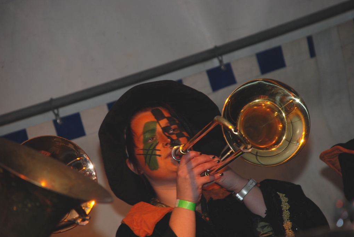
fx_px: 2013
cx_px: 177
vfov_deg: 6.7
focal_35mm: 205
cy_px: 119
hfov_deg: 10.1
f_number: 5.6
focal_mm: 135
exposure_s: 1/60
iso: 200
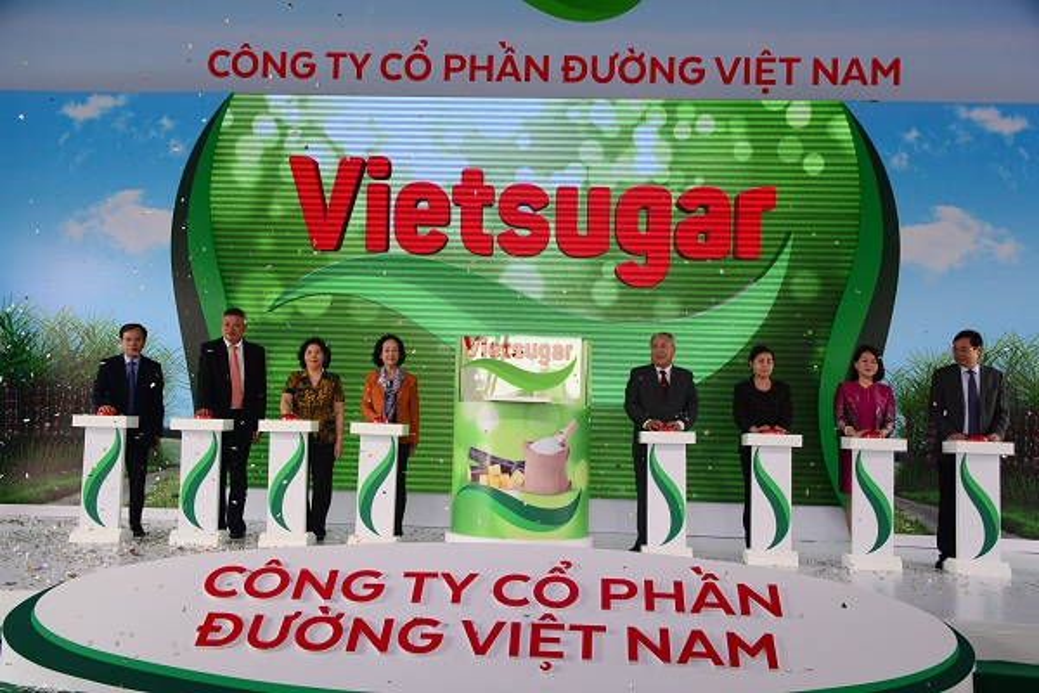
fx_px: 1212
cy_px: 346
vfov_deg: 31.9
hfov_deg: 46.4
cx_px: 520
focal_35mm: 42
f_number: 8
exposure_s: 1/640
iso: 2000
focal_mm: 42
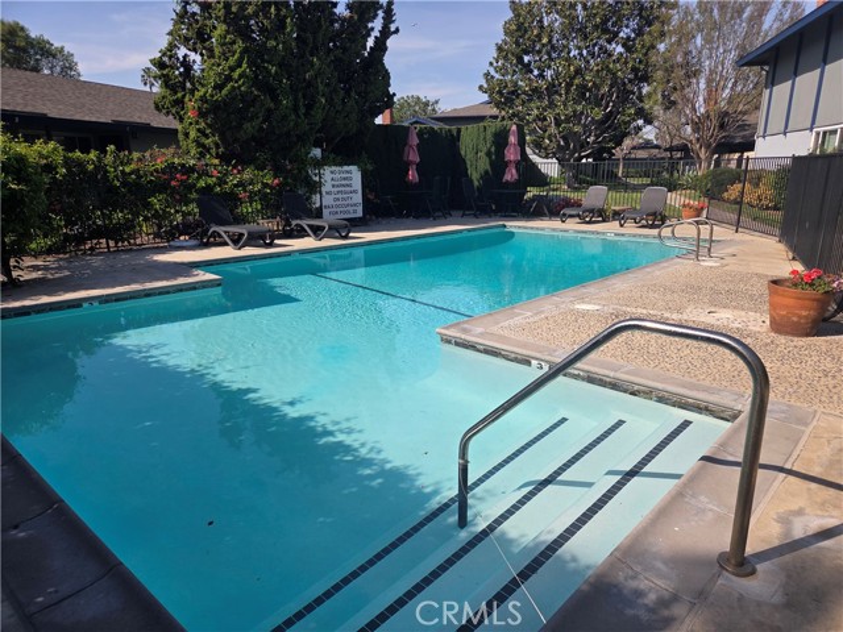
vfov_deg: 58.9
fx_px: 560
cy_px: 316
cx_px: 422
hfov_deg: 73.9
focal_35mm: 23
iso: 80
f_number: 1.8
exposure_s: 1/4885
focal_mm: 5.4
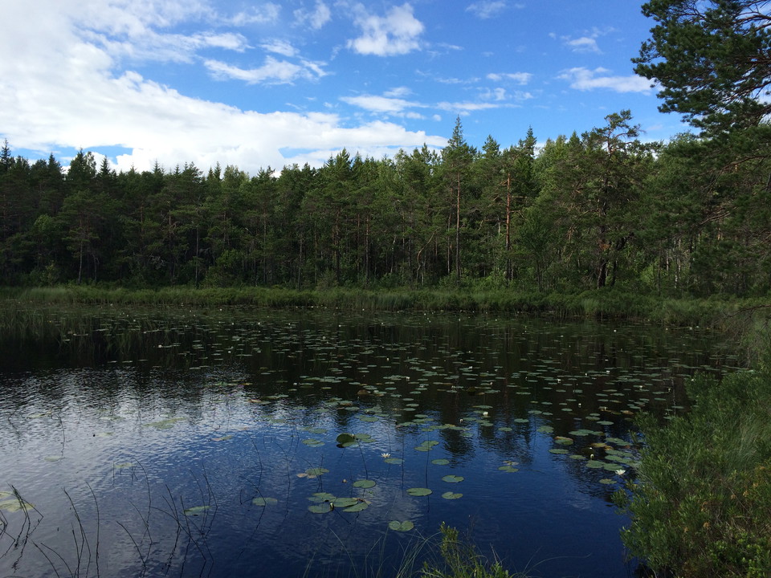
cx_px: 386
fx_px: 646
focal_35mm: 29
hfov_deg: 61.7
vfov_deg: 48.2
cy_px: 289
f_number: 2.2
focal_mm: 4.15
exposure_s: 1/1953
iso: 32
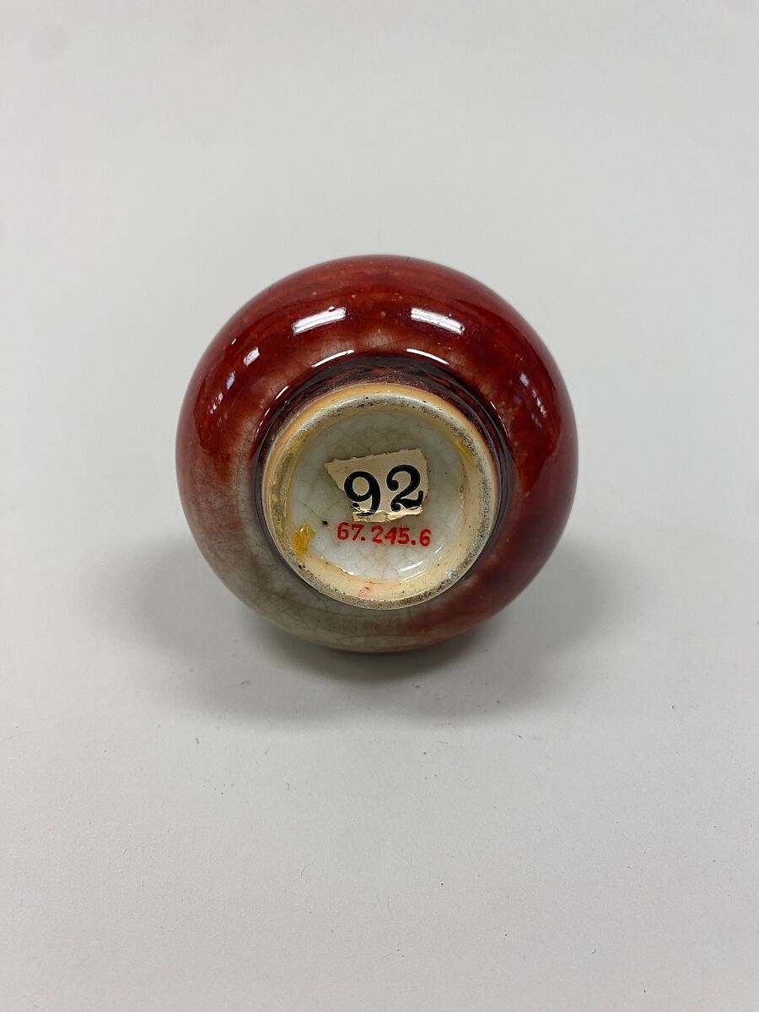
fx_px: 760
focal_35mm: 26
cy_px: 506
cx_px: 380
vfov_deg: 67.3
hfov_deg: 53.1
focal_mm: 4.25
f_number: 1.8
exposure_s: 1/60
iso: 125
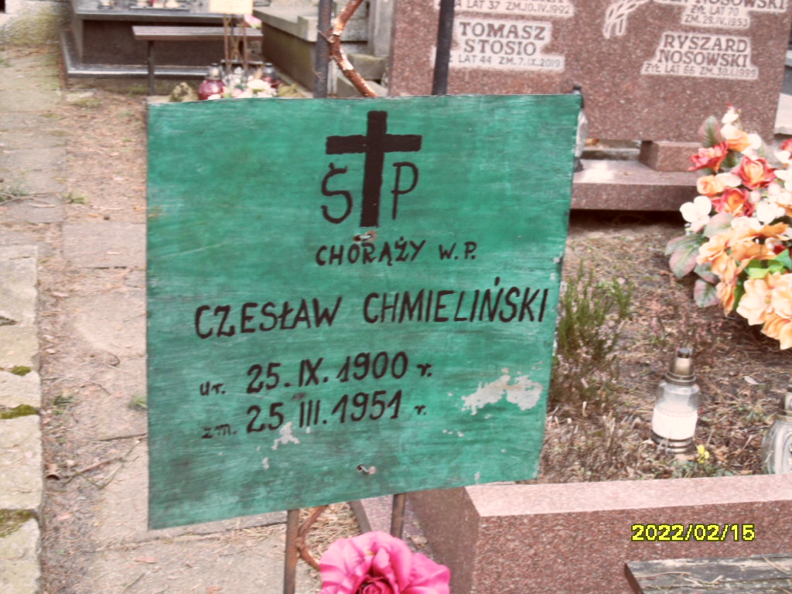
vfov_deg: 29.1
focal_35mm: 50
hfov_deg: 38.2
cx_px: 396
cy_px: 297
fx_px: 1144
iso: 160
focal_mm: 8.2
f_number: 3.8
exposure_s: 1/45
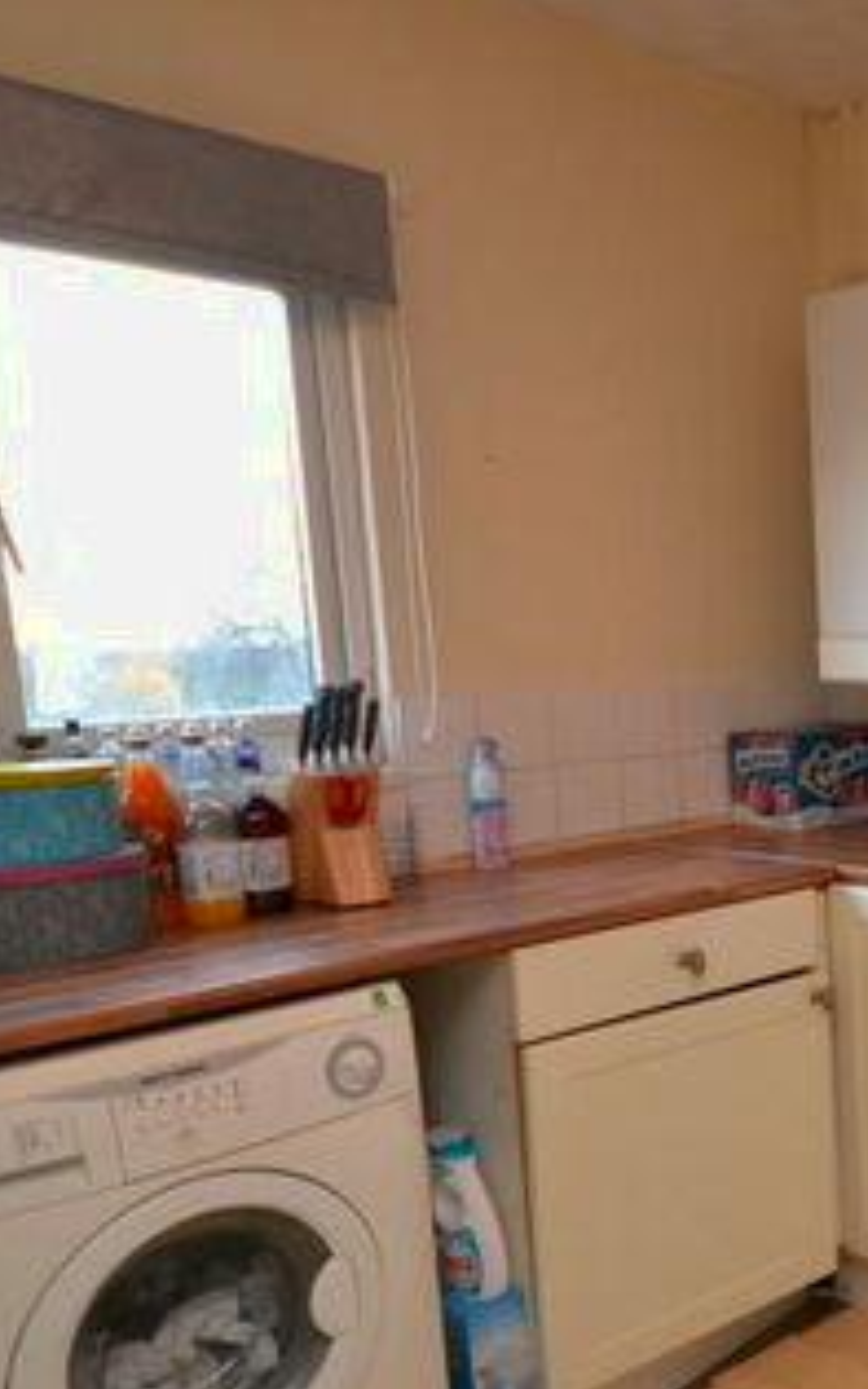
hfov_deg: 30.7
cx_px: 1075
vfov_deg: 56.4
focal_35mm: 34
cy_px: 805
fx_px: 1286
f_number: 4
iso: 640
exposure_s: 1/60
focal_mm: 10
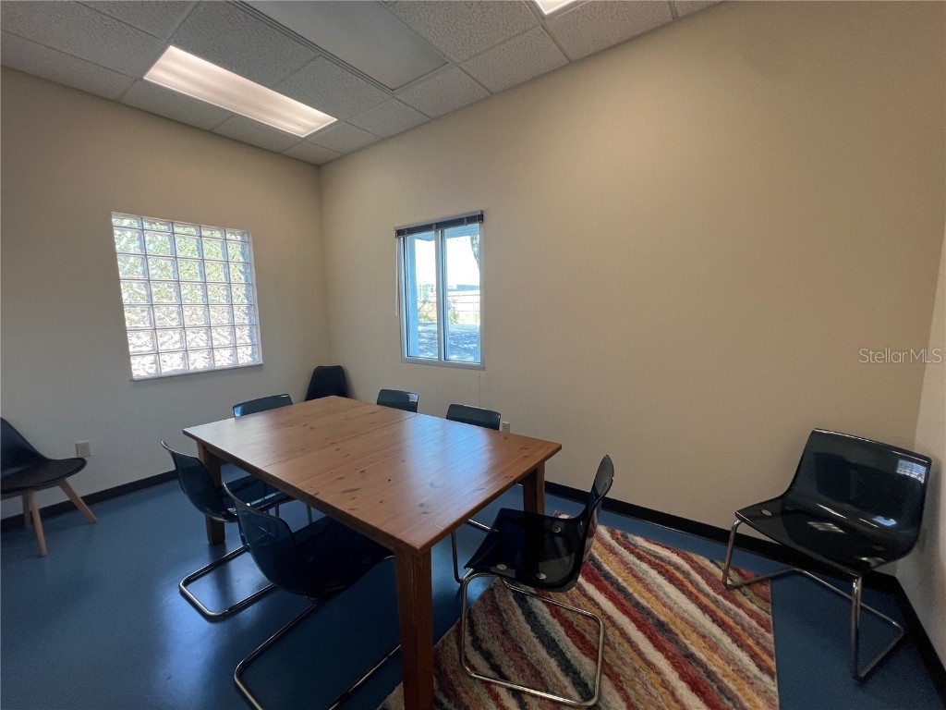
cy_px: 355
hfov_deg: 106.2
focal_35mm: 13
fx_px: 355
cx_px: 473
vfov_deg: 89.9
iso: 100
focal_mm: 1.57
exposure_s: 1/120
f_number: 1.8
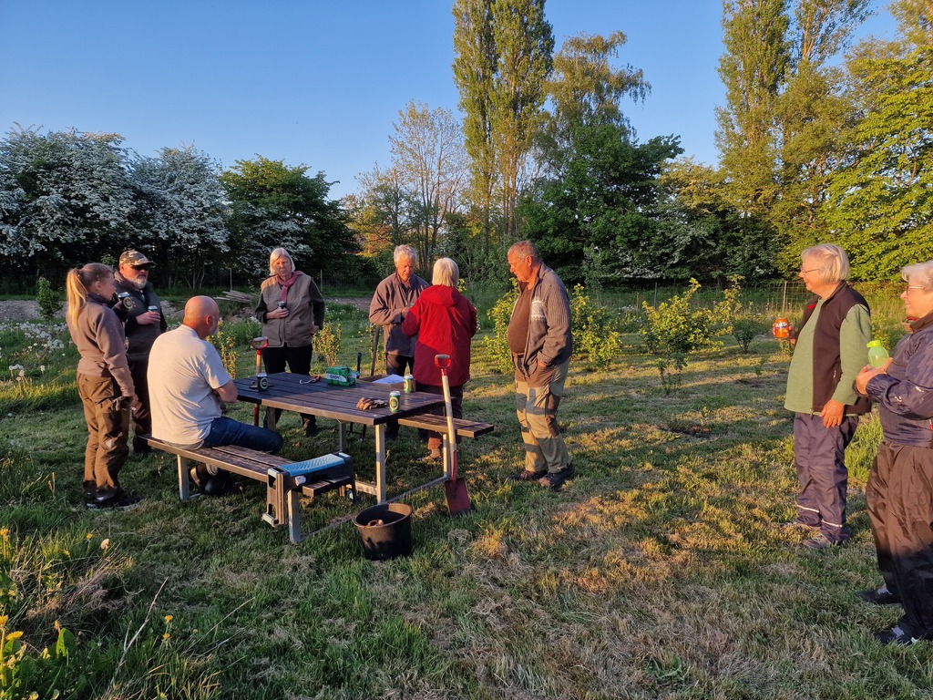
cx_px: 466
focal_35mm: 23
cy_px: 350
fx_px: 620
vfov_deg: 58.9
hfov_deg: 73.9
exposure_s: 1/234
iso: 50
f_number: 1.8
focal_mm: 6.4
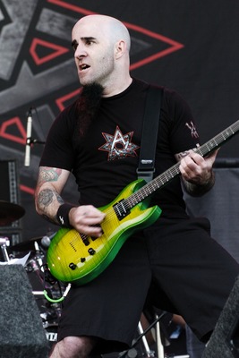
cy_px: 179
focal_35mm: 195
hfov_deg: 7.0
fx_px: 1940
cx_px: 120
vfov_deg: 10.5
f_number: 5.6
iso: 400
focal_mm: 130
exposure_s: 1/125
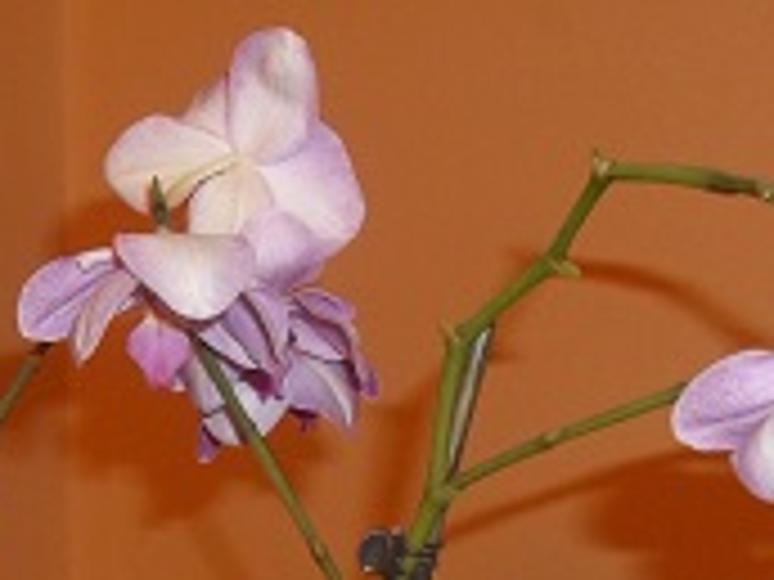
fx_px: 1789
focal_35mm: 80
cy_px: 719
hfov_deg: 24.1
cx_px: 191
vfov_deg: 17.5
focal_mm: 5.7
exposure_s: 1/30
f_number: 2.9
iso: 160
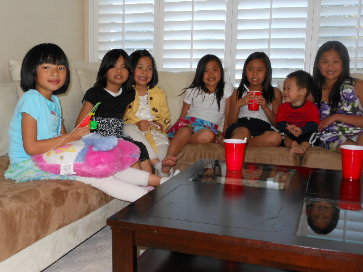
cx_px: 182
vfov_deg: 36.8
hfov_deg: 47.9
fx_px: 409
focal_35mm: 39
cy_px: 136
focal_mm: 6.9
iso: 250
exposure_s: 1/30
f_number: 4.3
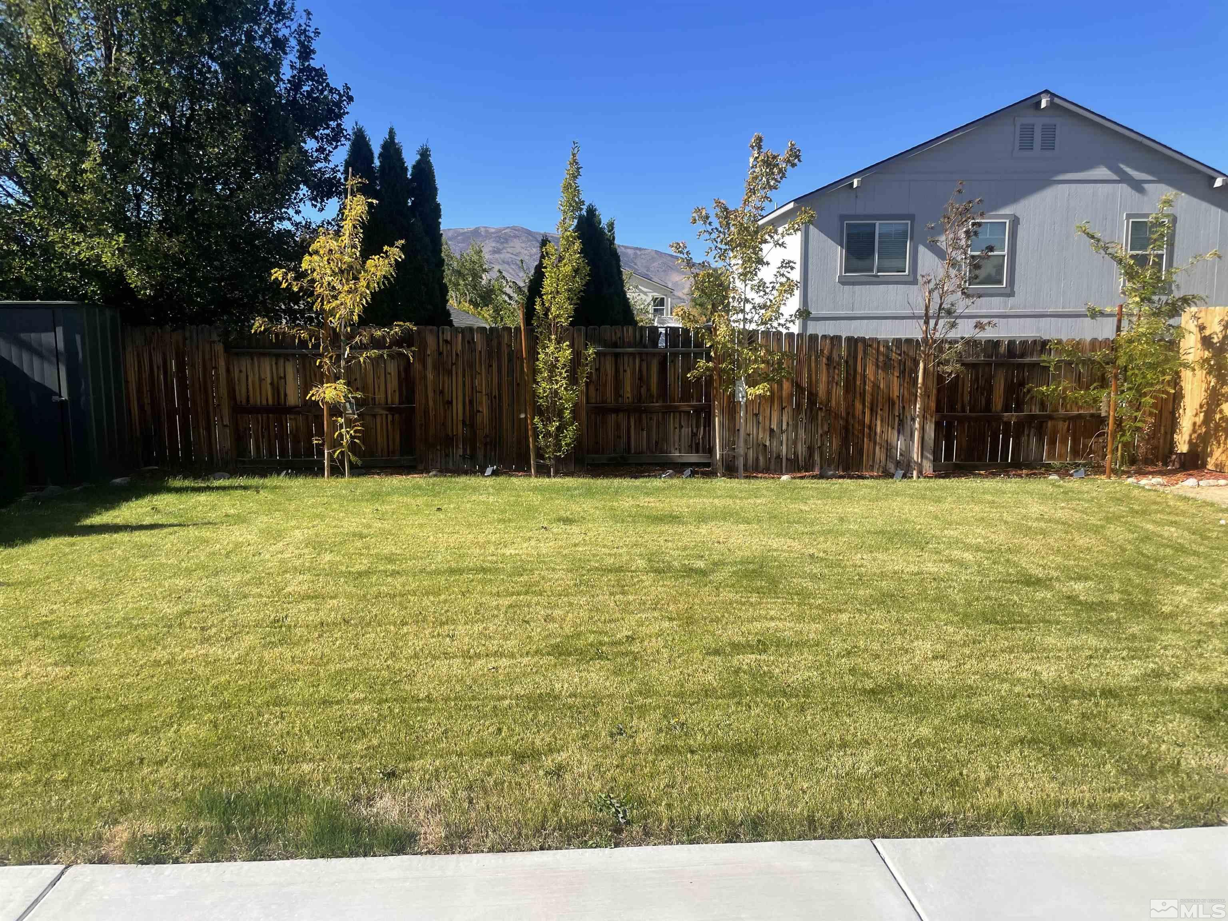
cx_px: 614
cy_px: 460
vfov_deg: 53.1
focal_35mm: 26
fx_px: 922
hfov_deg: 67.3
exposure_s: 1/2618
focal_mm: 4.2
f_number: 1.6
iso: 32
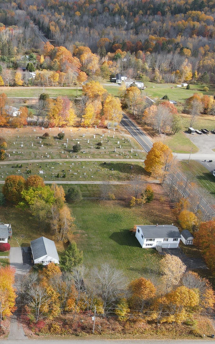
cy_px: 164
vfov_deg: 43.5
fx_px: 431
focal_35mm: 46
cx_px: -32
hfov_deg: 25.6
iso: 100
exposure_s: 1/240
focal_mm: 4.5
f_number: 2.8
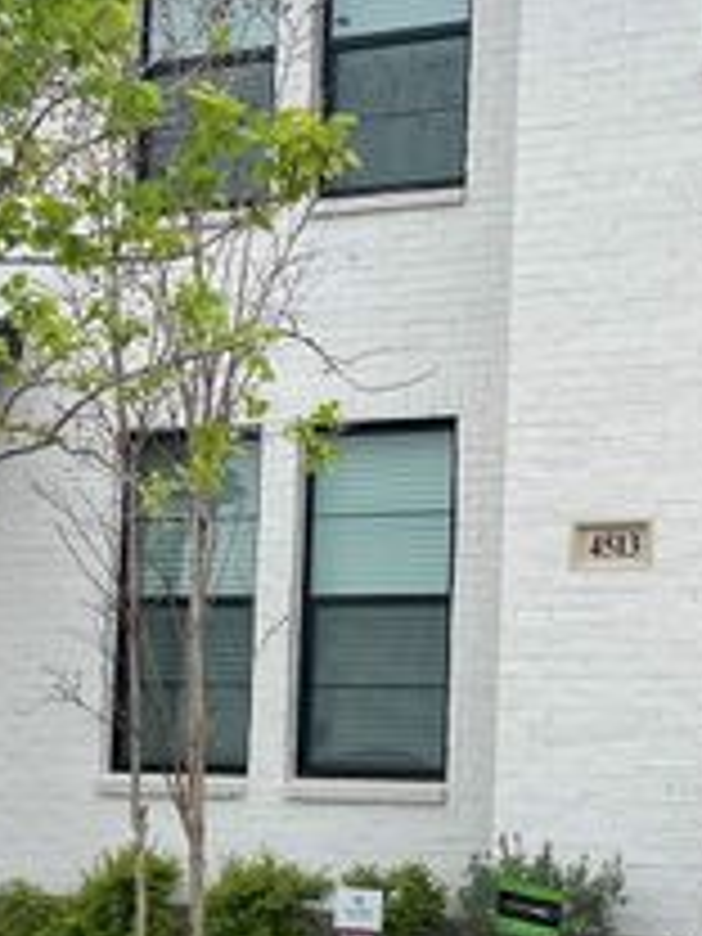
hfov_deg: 18.4
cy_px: 592
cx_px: 418
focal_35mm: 80
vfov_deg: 24.3
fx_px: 2163
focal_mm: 5.1
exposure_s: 1/1200
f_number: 1.6
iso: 32
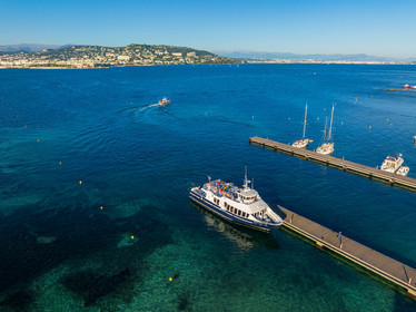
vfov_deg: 56.8
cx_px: 208
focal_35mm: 24
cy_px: 156
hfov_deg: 71.6
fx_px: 288
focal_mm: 12.3
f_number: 10
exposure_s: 1/160
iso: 100
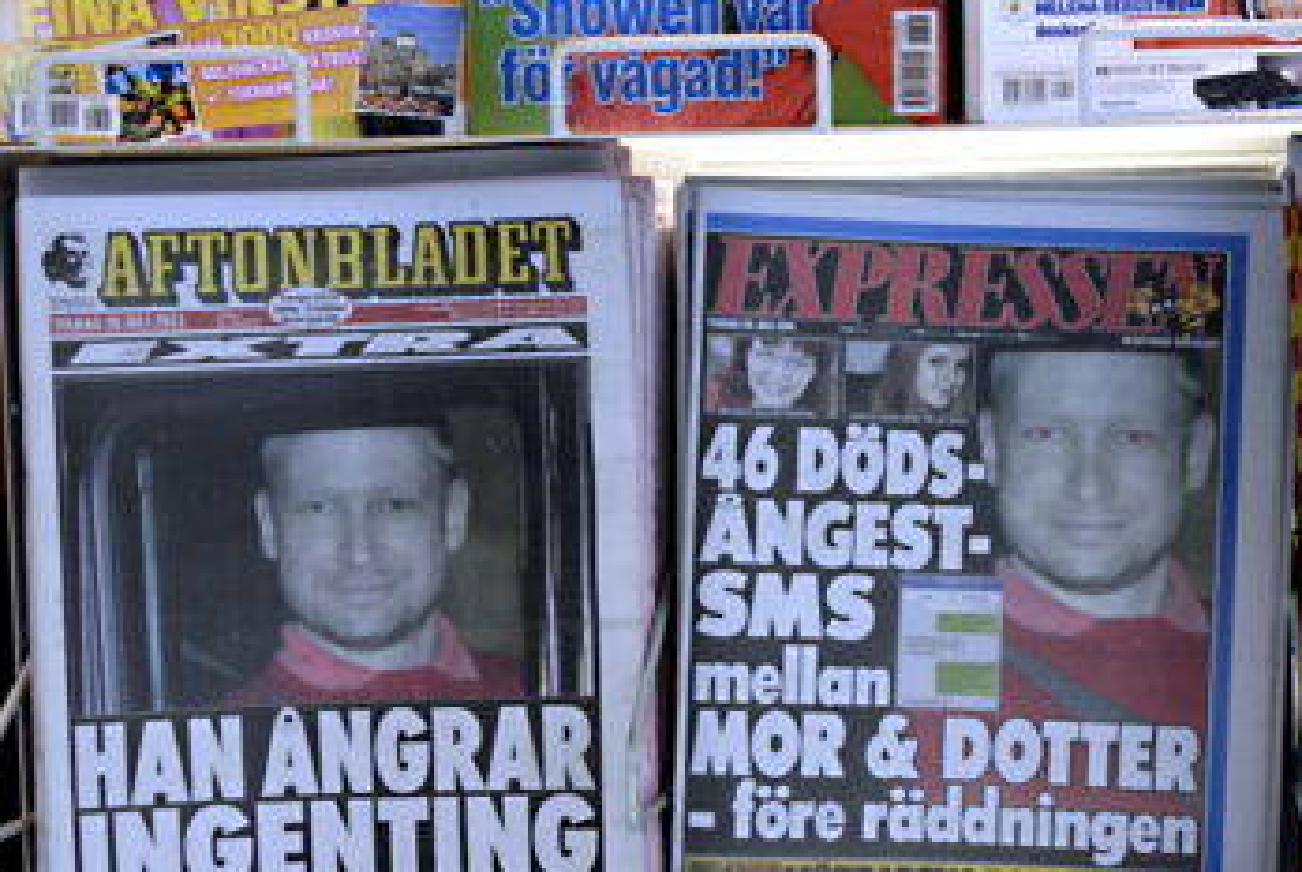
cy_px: 455
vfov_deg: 15.1
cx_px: 872
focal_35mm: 91
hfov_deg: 22.3
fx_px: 3295
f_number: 5
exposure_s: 1/100
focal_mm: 44
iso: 800
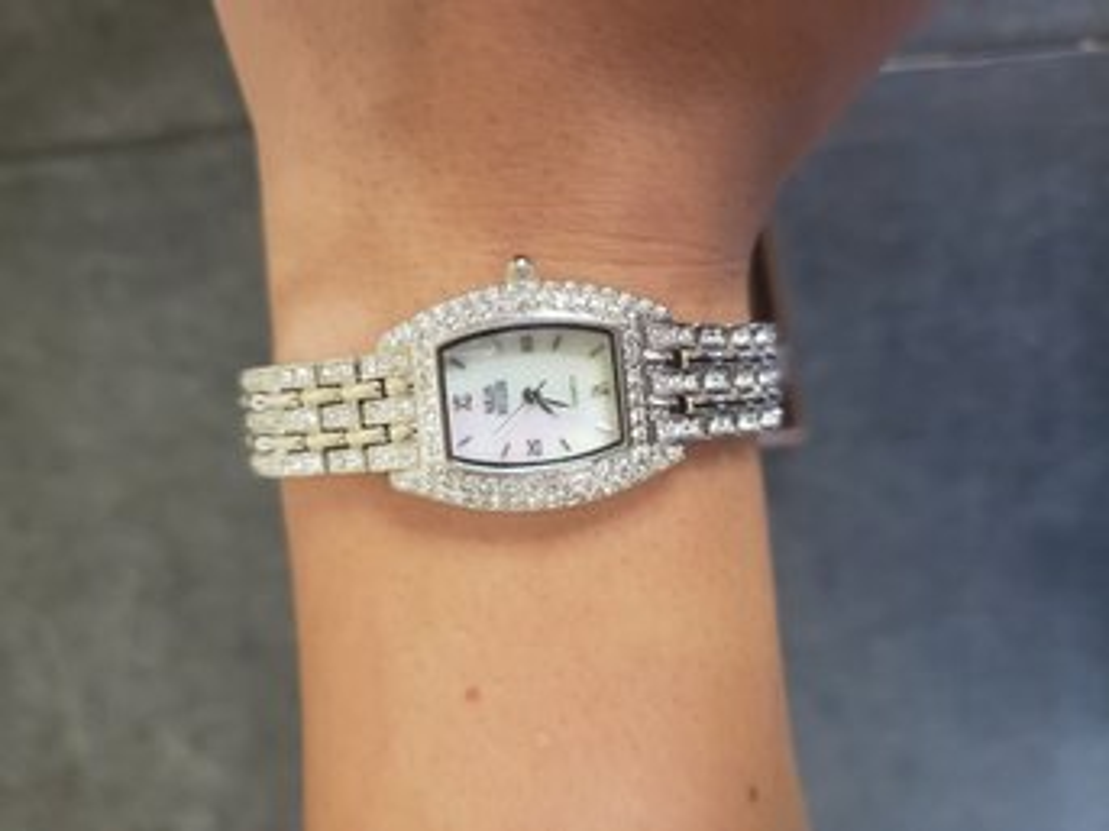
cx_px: 554
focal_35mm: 26
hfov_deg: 67.3
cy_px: 416
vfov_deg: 53.0
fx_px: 833
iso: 250
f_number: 1.5
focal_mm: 4.3
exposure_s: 1/17
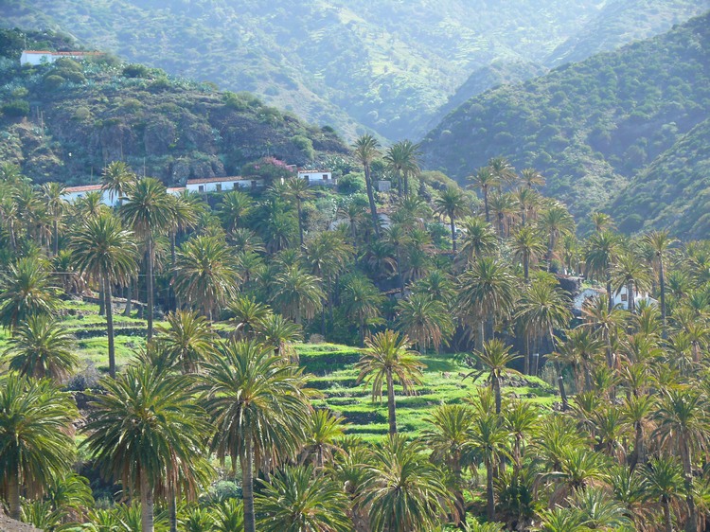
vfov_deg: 12.7
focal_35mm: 117
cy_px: 266
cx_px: 355
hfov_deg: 16.8
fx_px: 2399
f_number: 3.6
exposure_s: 1/100
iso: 100
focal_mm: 24.7
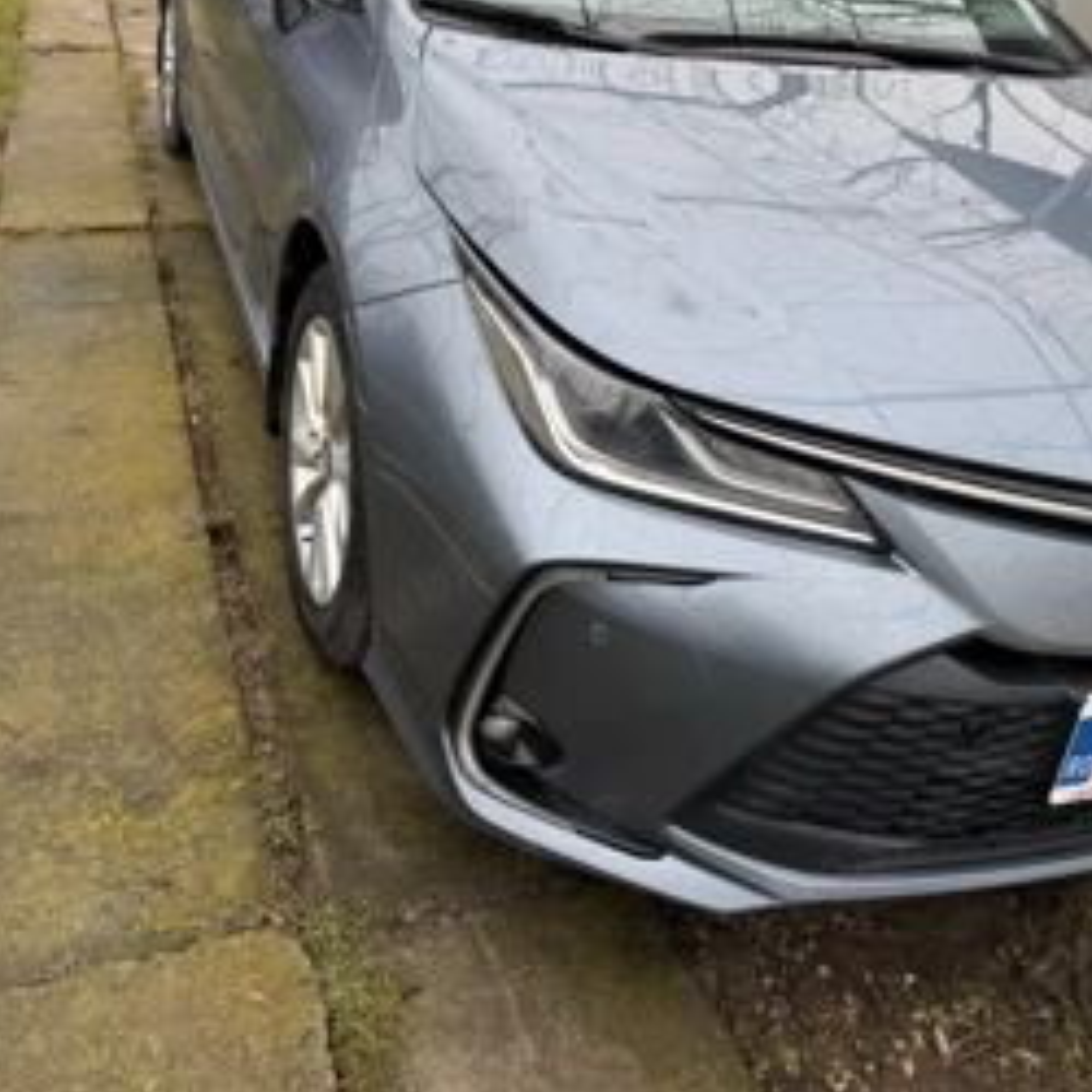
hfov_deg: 48.4
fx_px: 1213
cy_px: 266
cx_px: 568
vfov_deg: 46.6
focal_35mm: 34
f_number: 1.78
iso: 80
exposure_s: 1/849
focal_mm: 6.76
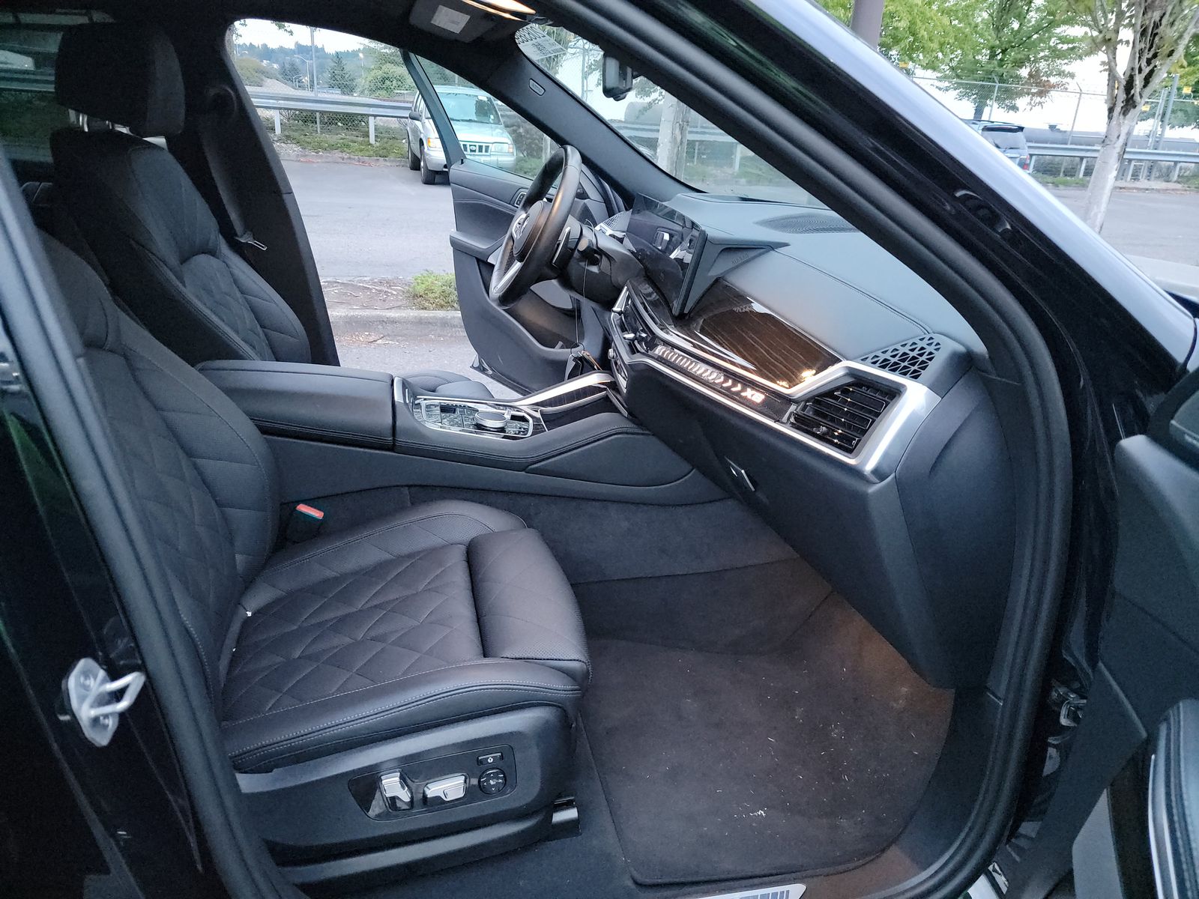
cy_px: 450
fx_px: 831
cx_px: 600
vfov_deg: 56.8
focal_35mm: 24
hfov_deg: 71.6
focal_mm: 6.7
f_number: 1.8
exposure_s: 1/59
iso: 2850
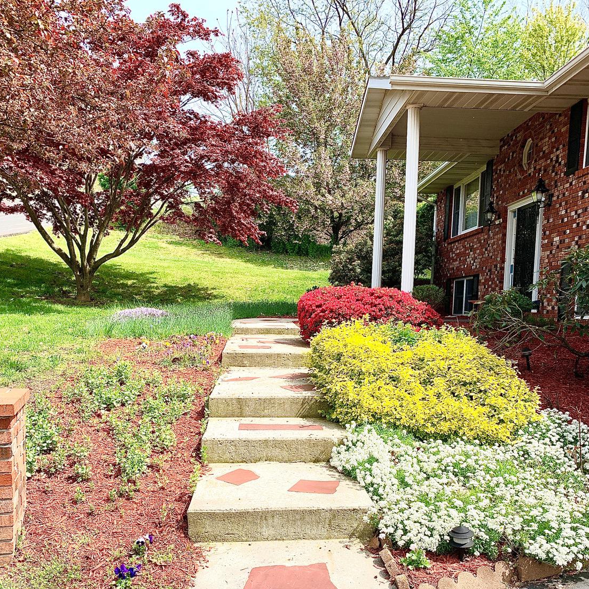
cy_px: 384
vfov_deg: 50.3
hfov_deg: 51.1
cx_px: 294
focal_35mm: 32
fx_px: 616
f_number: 1.8
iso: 25
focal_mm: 4.25
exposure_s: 1/1314
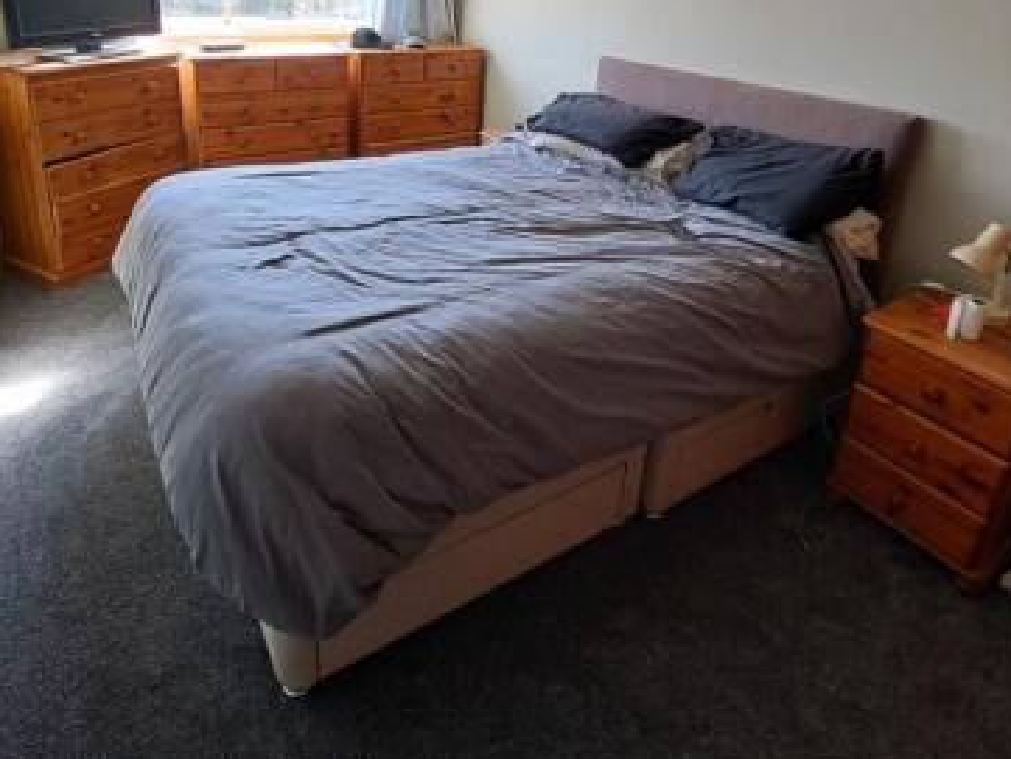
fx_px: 614
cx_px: 500
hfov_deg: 79.0
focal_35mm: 21
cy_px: 155
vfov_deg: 58.7
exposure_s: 1/50
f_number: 2.2
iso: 50
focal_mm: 1.74
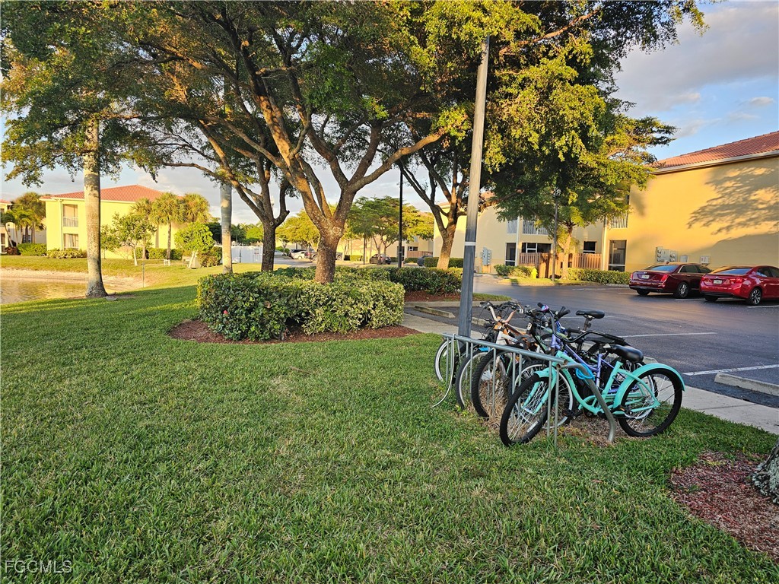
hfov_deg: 73.9
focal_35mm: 23
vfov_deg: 58.9
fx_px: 518
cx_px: 390
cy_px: 292
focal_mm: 6.3
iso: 12
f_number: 1.7
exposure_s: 1/120
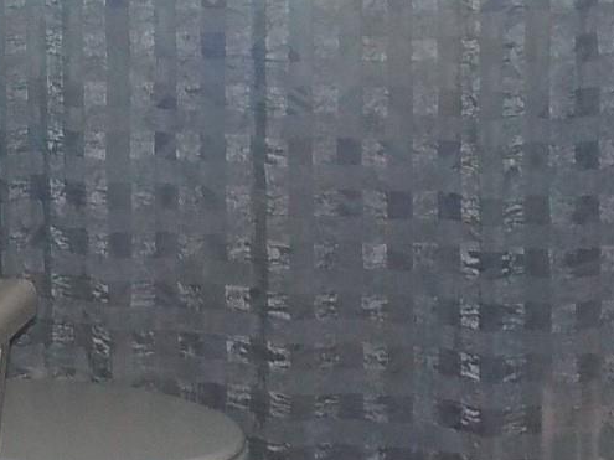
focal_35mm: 97
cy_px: -53
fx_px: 1720
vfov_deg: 14.8
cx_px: 26
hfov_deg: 19.7
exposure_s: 1/30
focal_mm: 4.1
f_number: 3.3
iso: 200
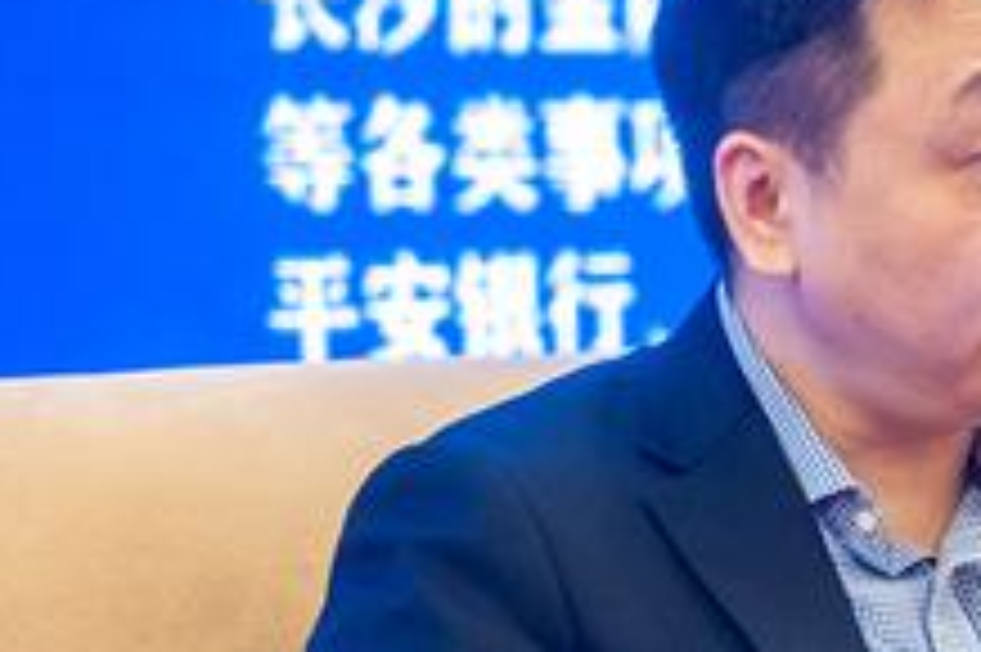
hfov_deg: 5.4
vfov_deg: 3.6
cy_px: 537
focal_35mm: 378
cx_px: 1004
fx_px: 10292
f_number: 2.8
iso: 1000
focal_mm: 150
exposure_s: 1/50
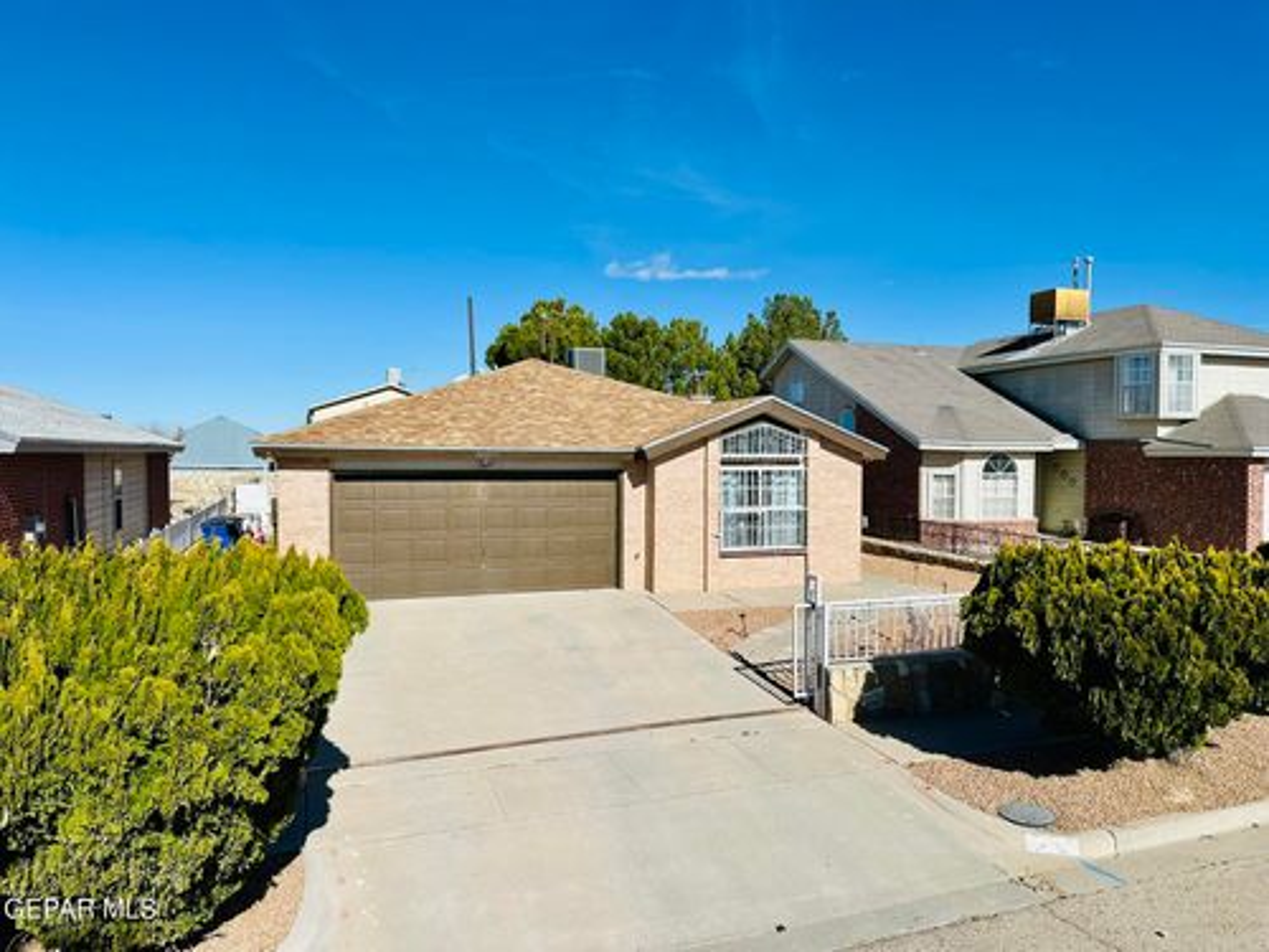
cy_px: 476
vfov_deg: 56.8
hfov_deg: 71.6
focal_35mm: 24
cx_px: 634
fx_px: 880
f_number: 1.78
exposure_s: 1/7576
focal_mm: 6.86
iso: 80
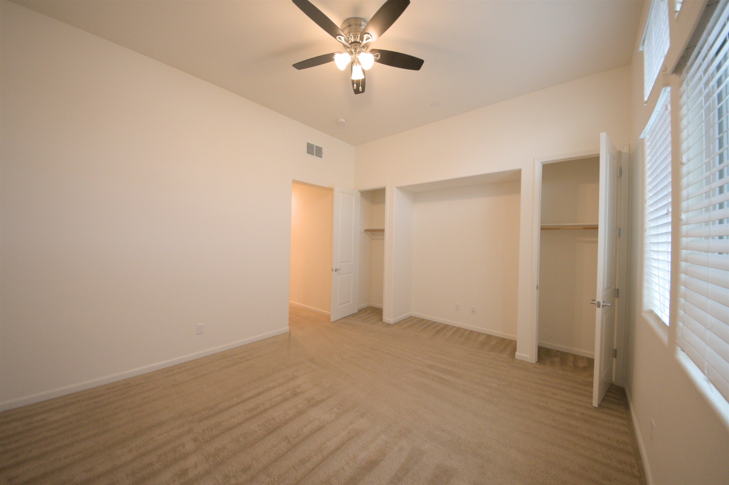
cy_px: 242
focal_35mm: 12
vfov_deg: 89.9
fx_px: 243
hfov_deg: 112.6
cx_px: 364
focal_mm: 8
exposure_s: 1/125
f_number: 4.5
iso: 1100
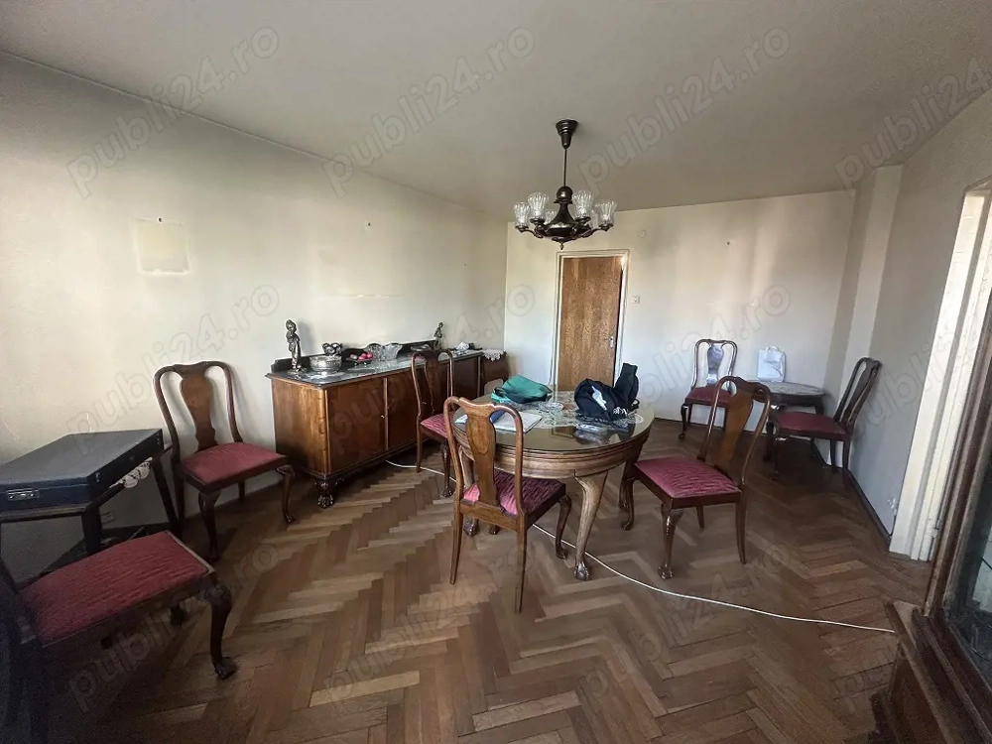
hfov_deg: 102.1
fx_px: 401
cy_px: 372
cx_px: 496
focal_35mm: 14
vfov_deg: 85.7
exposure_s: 1/50
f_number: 2.2
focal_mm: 2.22
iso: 400
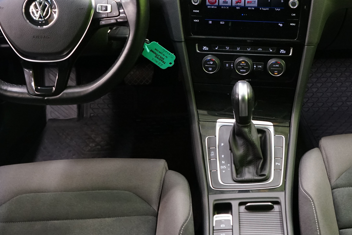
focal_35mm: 50
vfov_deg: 26.8
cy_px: 70
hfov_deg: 39.1
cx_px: 238
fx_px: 489
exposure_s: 1/20
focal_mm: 29
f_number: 5
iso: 3200
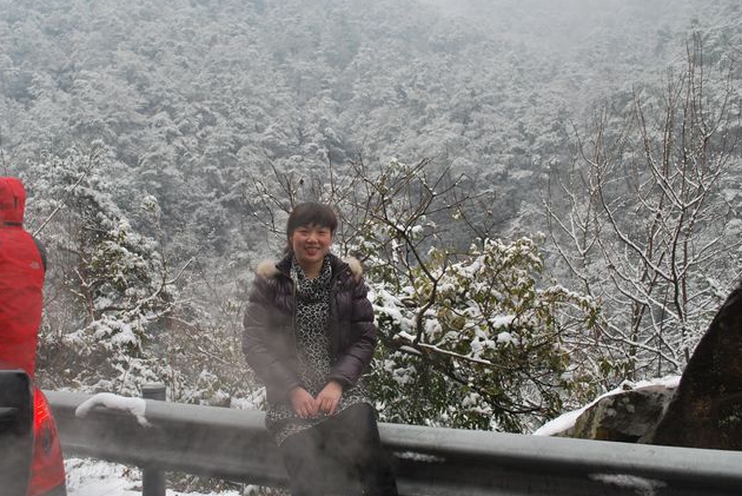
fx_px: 825
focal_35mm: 40
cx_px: 340
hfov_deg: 48.4
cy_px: 233
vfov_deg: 33.4
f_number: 5.6
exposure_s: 1/125
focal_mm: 24
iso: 200
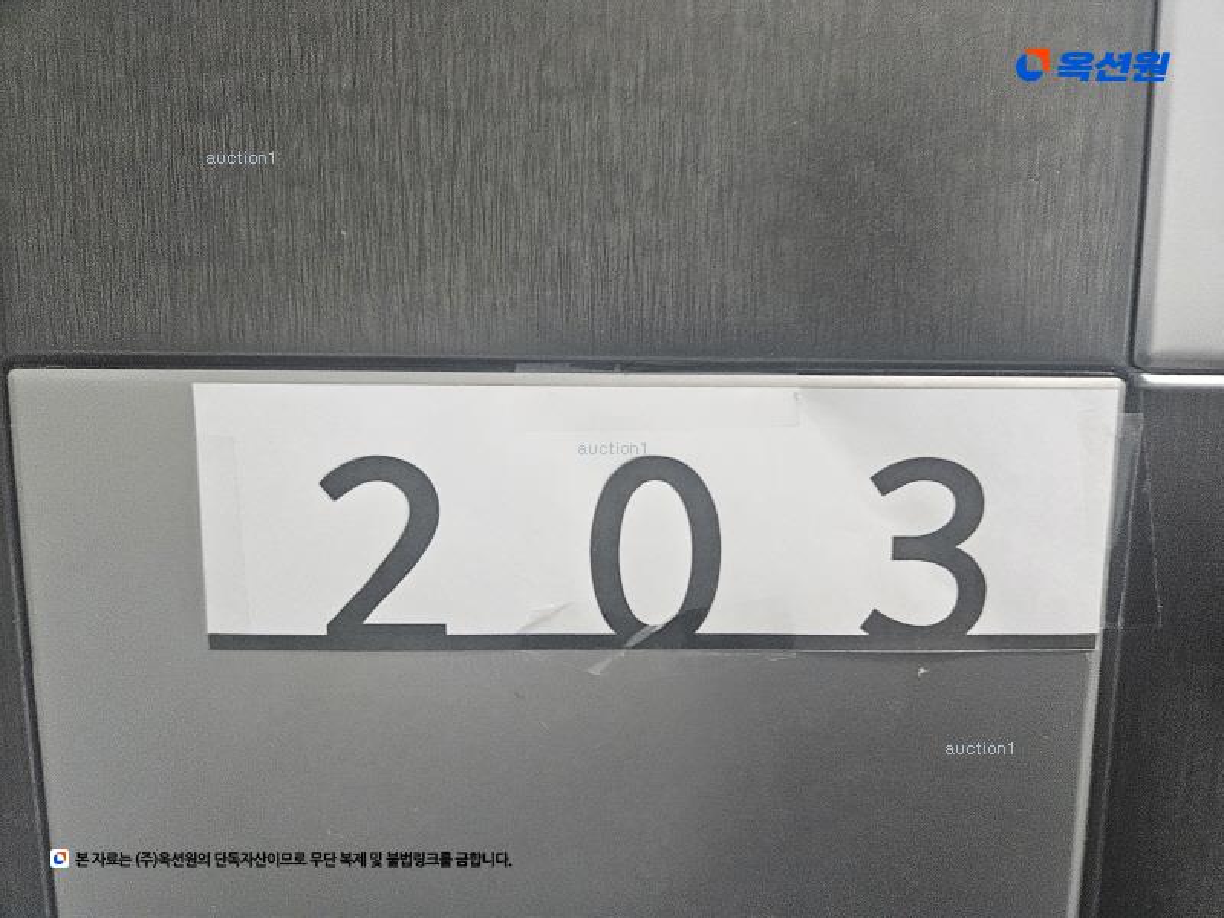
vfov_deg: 58.9
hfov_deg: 73.9
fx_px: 813
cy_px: 459
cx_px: 612
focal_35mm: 23
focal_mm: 5.4
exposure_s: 1/120
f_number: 1.8
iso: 640
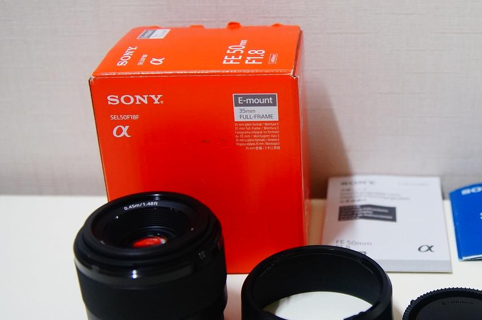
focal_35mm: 60
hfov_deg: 32.9
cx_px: 353
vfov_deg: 22.5
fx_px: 802
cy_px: 196
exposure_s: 1/60
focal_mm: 24
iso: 500
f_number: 2.8
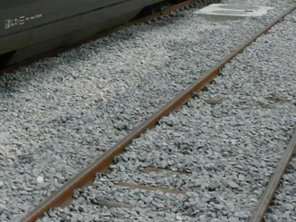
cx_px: -121
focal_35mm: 104
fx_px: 889
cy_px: -73
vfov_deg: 13.6
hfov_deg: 17.4
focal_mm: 5.6
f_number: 2.8
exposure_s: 1/50
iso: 400
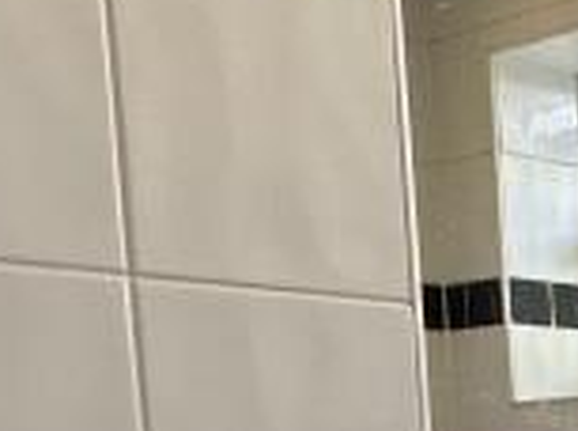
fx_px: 1566
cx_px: 1216
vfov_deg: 14.5
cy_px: 669
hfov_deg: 15.7
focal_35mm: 94
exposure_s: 1/99
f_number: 2.2
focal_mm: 2.22
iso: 100
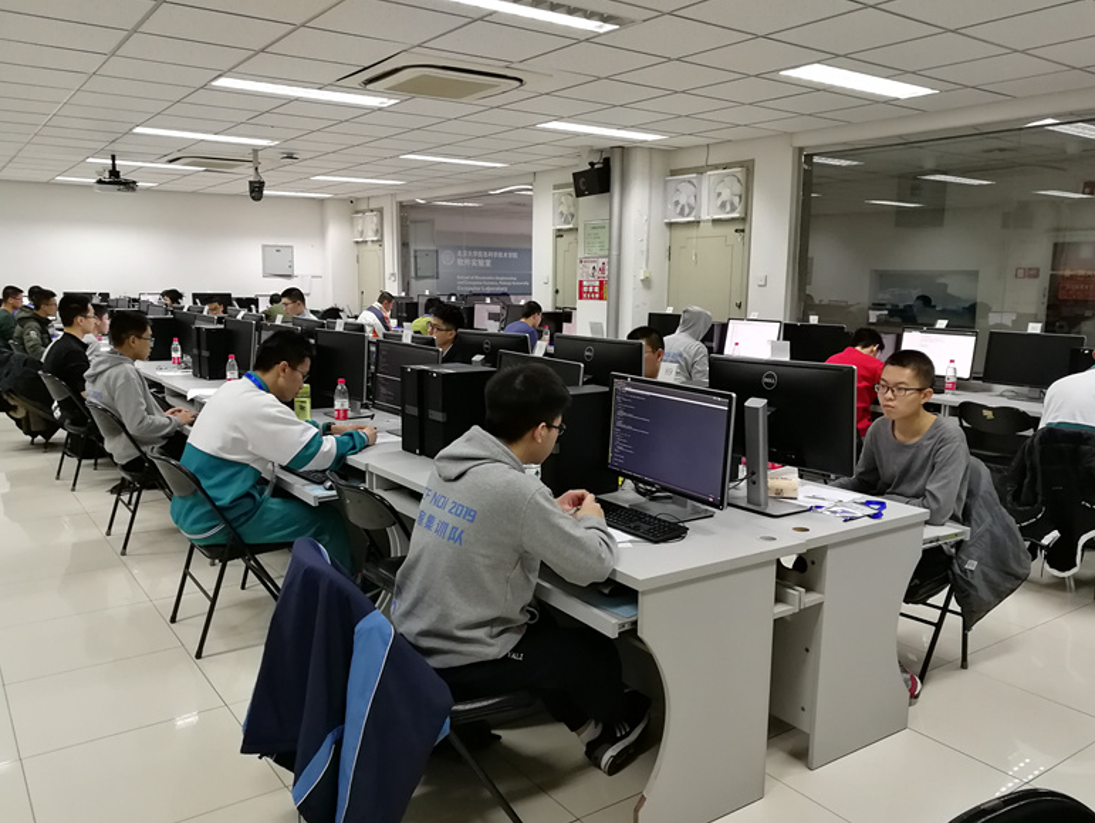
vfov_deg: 49.8
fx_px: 886
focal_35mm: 28
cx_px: 561
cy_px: 421
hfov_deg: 63.4
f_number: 2.2
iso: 400
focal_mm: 3.84
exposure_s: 1/33.3
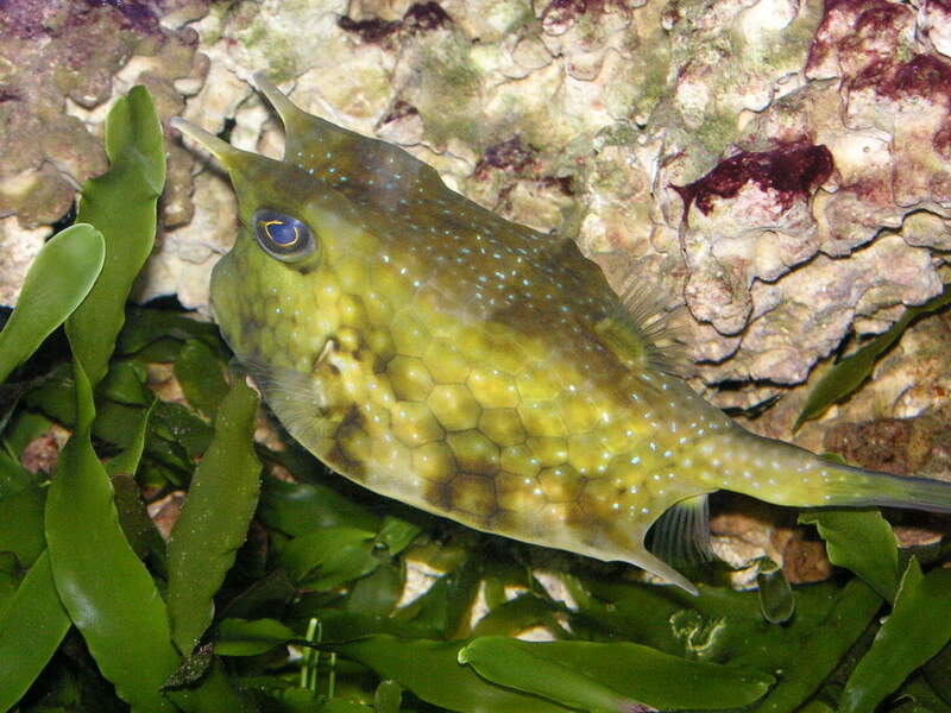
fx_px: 1456
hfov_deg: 36.2
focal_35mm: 53
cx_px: 476
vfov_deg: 27.5
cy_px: 356
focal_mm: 8.9
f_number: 9.5
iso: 160
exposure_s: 1/180
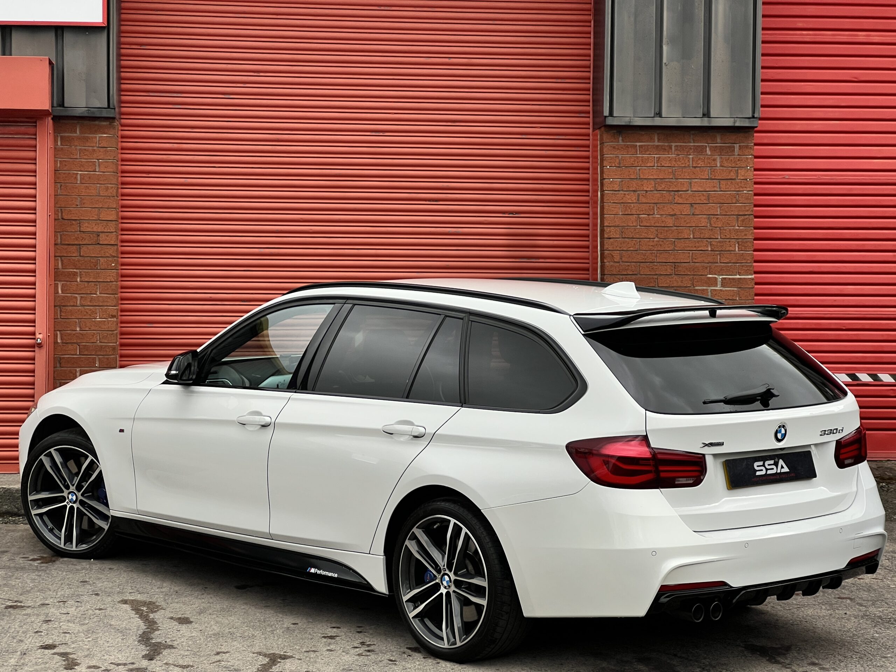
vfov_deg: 19.1
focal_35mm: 77
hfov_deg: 25.3
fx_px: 1993
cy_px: 336
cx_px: 448
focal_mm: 9
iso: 32
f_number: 2.8
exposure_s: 1/290
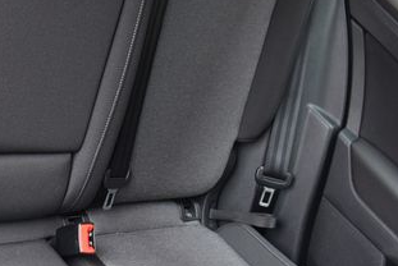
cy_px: 175
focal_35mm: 79
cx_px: -49
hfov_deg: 23.9
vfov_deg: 17.3
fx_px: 874
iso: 500
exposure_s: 1/50
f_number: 4
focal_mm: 24
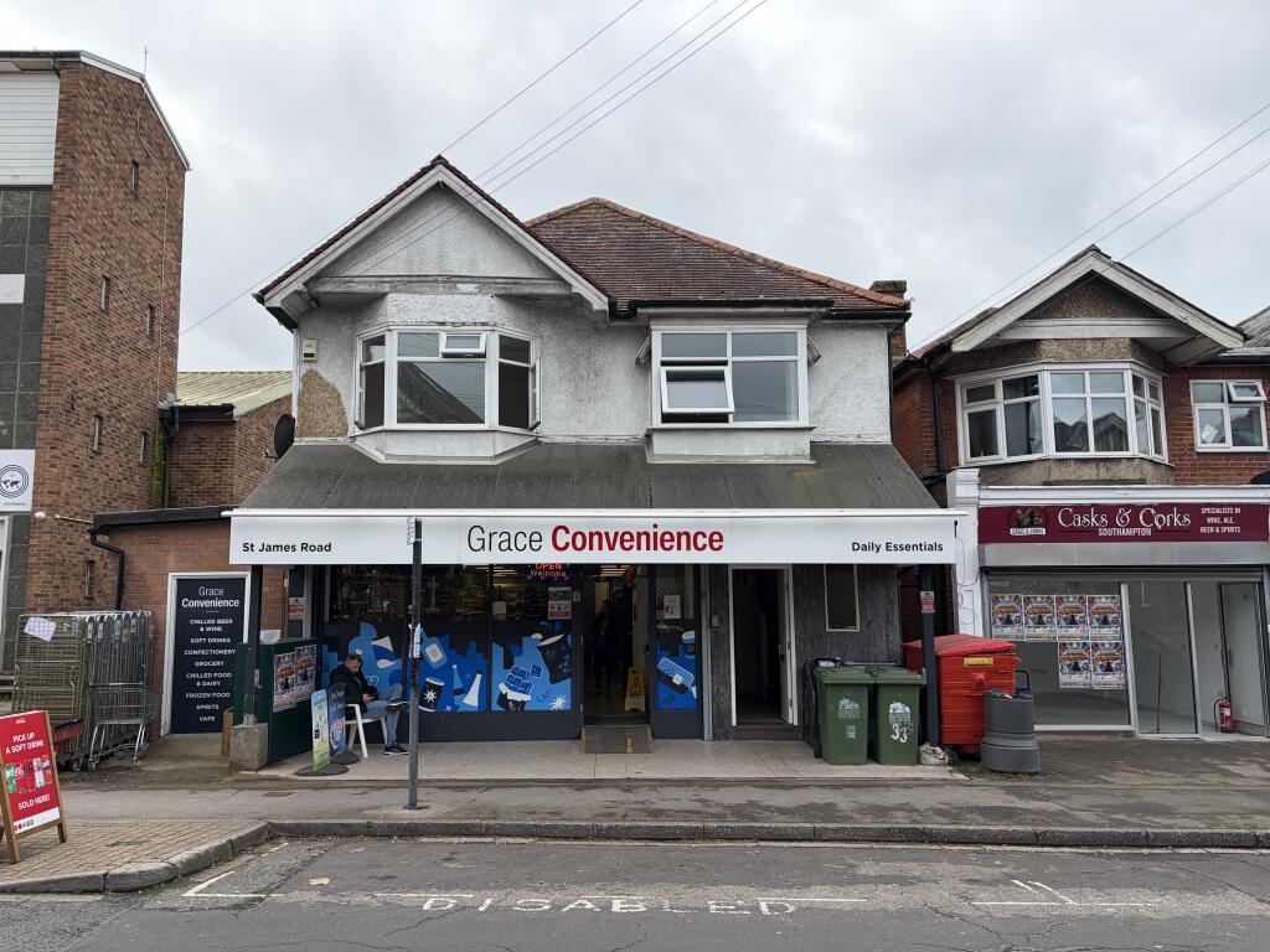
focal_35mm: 26
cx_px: 635
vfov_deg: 53.1
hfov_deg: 67.3
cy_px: 476
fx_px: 954
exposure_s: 1/2141
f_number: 1.6
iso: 50
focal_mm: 5.96
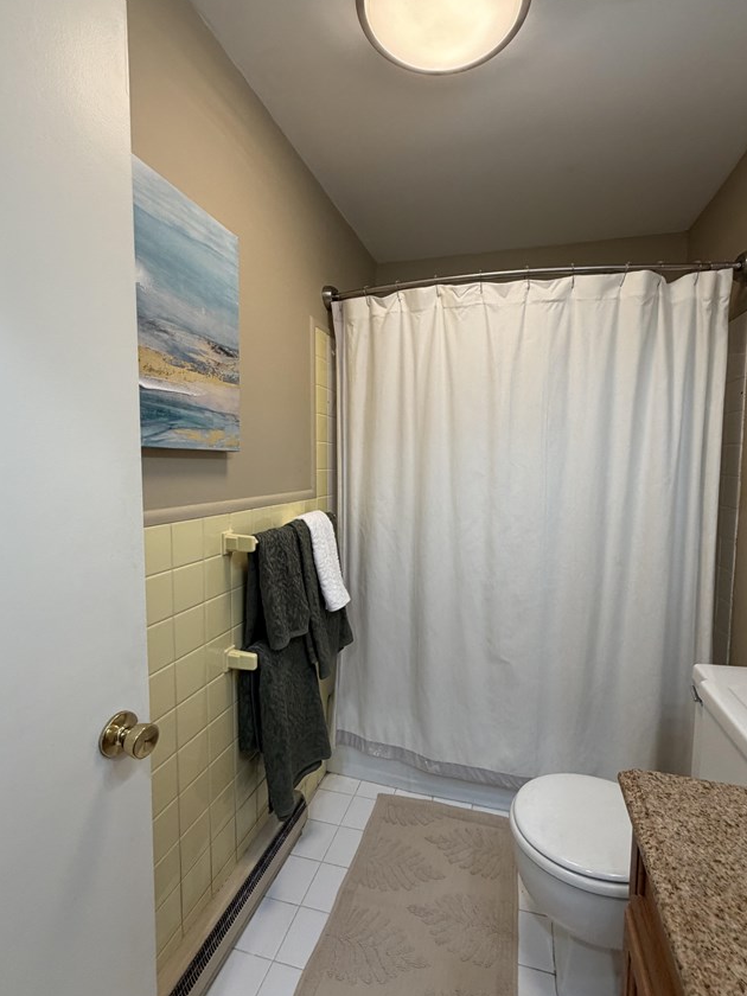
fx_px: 460
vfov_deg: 94.5
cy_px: 496
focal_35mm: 16
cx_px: 406
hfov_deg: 77.9
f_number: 2.2
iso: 160
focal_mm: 2.22
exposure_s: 1/120
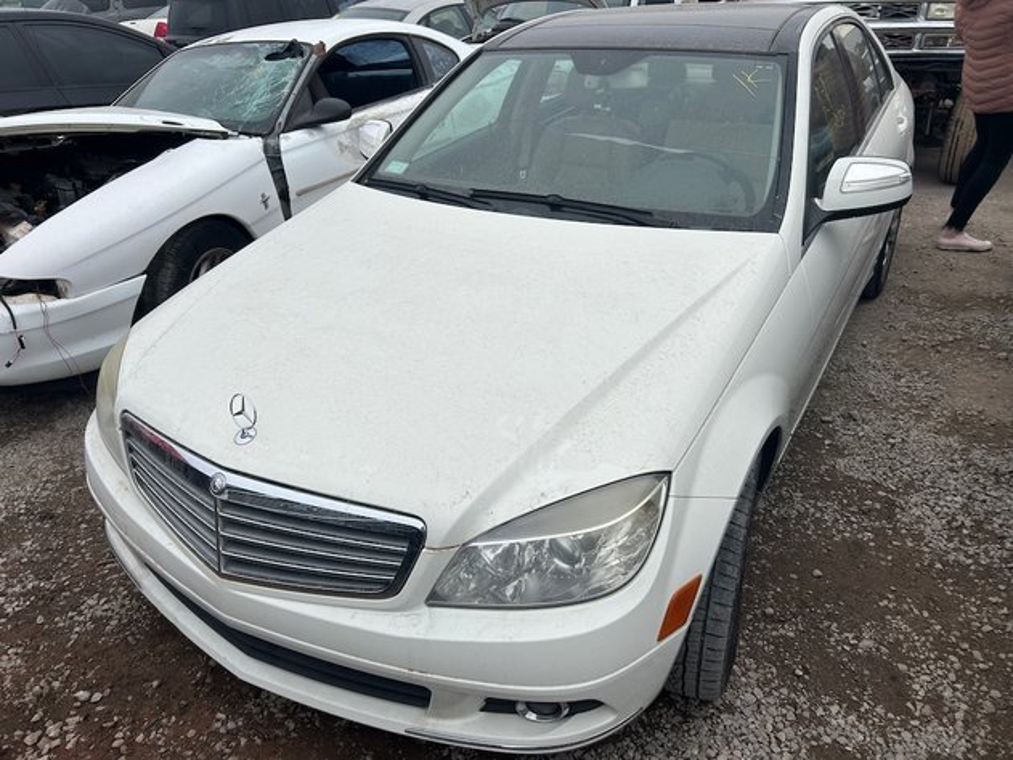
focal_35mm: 26
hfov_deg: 67.3
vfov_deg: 53.0
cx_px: 506
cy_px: 380
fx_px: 761
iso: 50
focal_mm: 5.7
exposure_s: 1/1869
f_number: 1.5
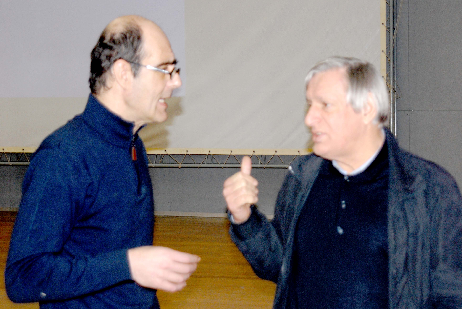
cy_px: 154
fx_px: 732
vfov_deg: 23.8
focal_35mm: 57
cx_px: 231
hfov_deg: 35.0
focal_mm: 38
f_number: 4.2
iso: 250
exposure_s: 1/60
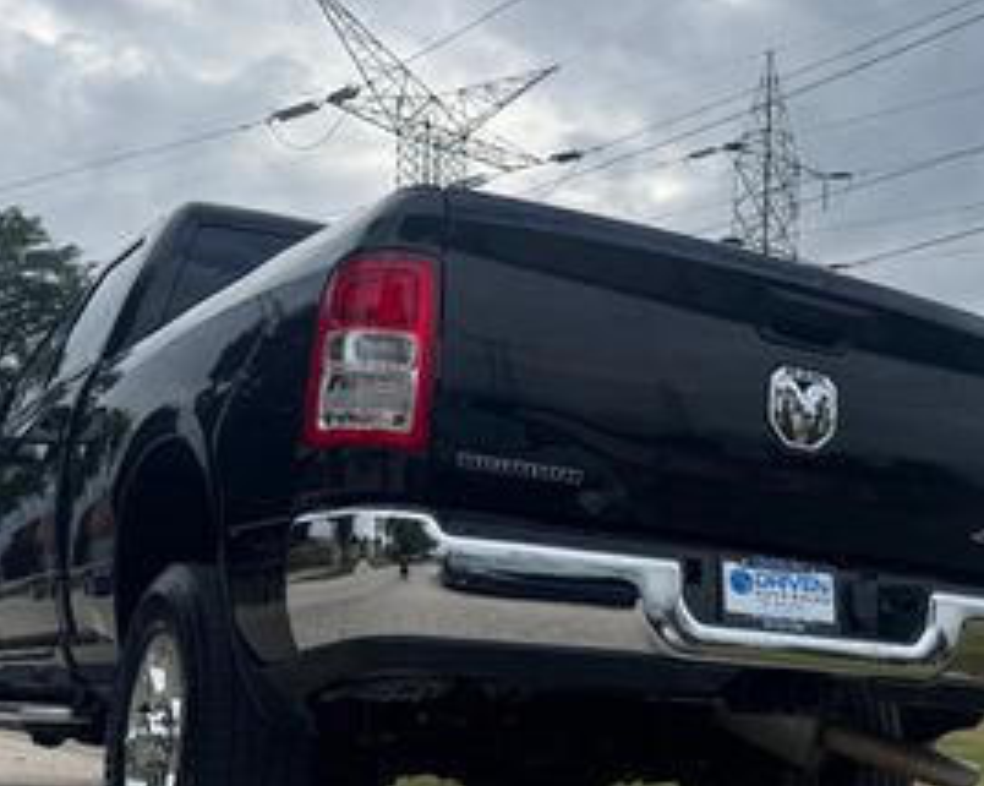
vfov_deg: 26.7
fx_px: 1630
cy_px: 613
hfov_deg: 32.5
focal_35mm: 56
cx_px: 819
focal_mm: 6.76
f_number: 1.78
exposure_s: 1/4608
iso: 80
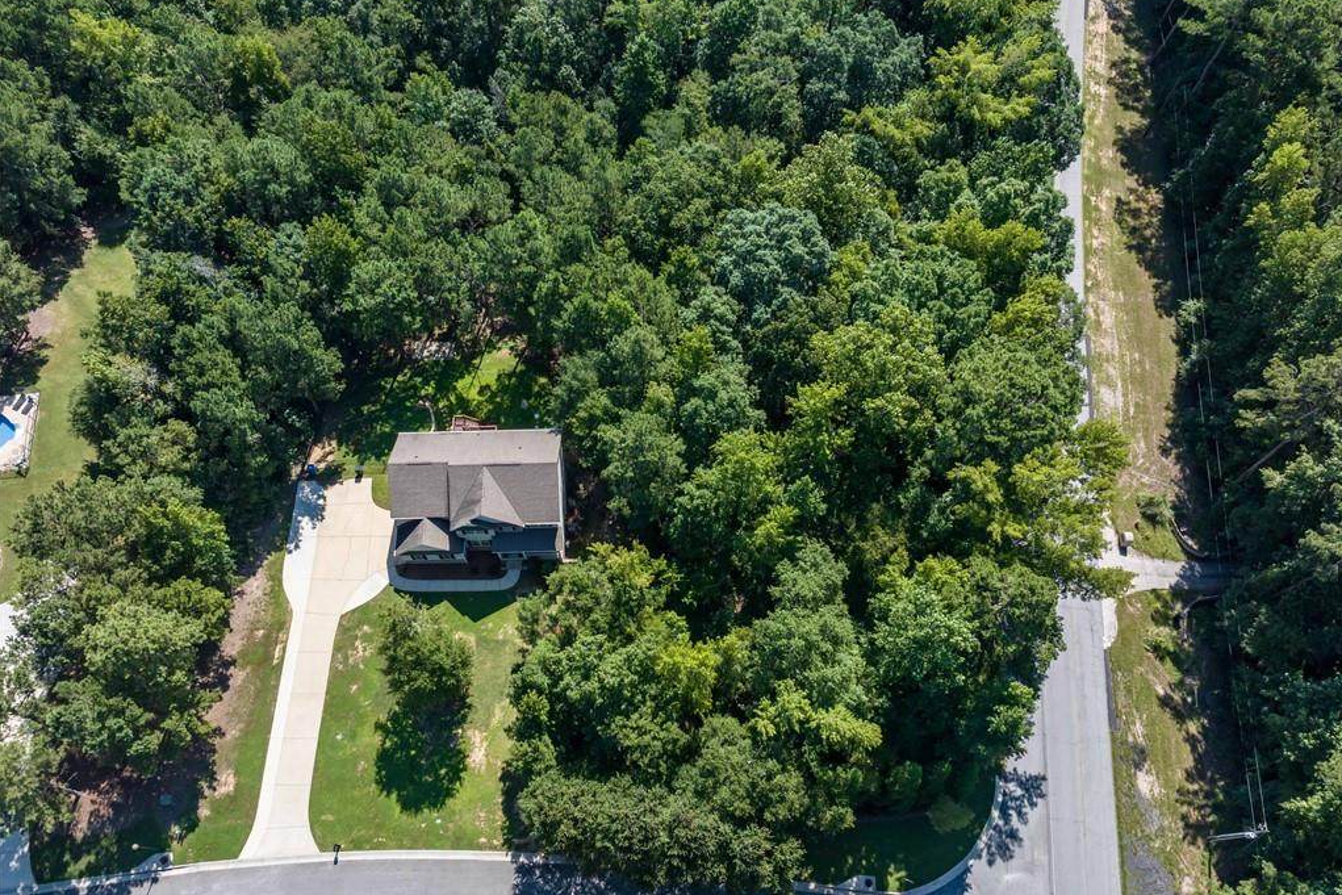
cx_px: 670
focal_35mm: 25
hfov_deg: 71.5
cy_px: 485
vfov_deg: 51.2
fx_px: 932
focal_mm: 12.29
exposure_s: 1/100
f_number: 6.3
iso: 200
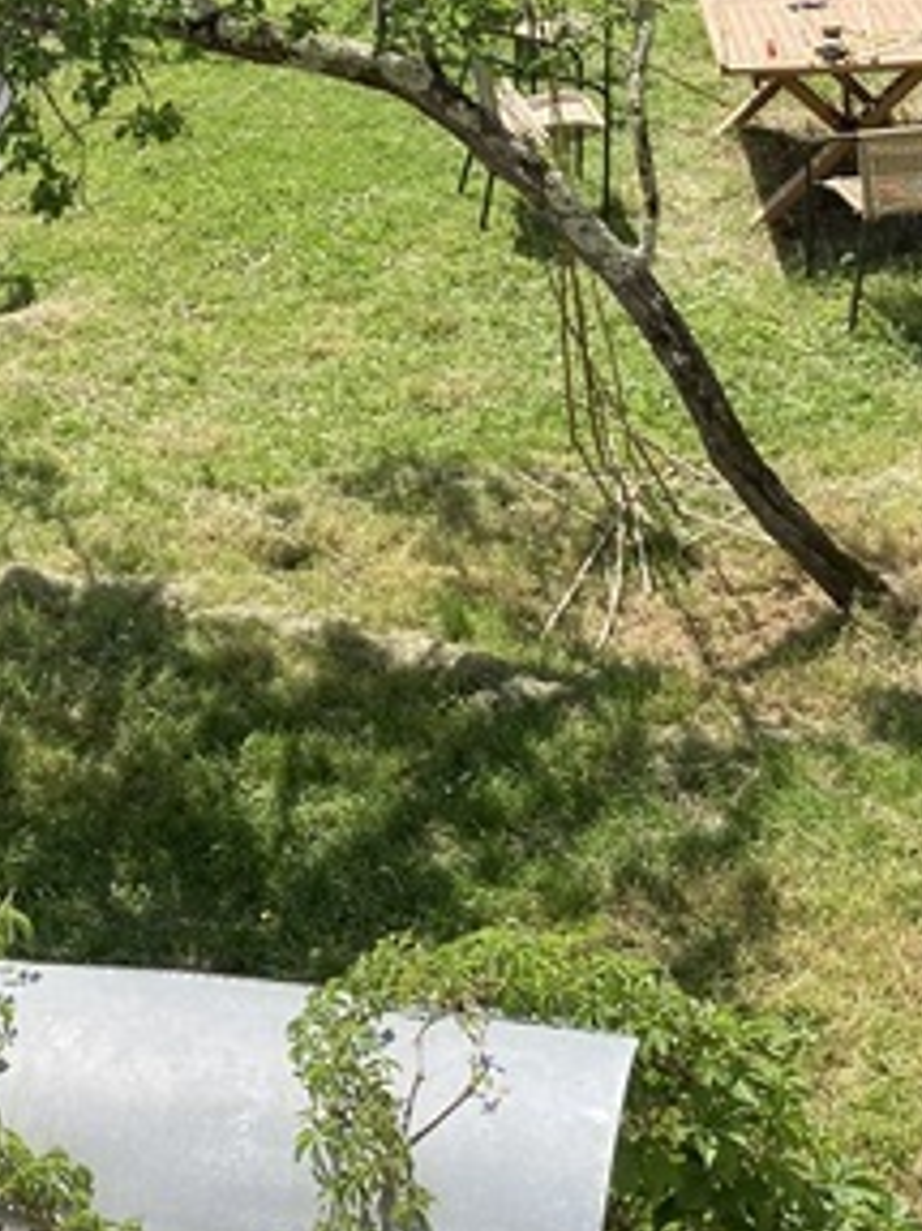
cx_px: 180
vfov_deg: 25.7
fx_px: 2665
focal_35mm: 75
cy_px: 292
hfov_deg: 19.4
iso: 20
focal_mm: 3.99
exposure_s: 1/1043
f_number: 1.8
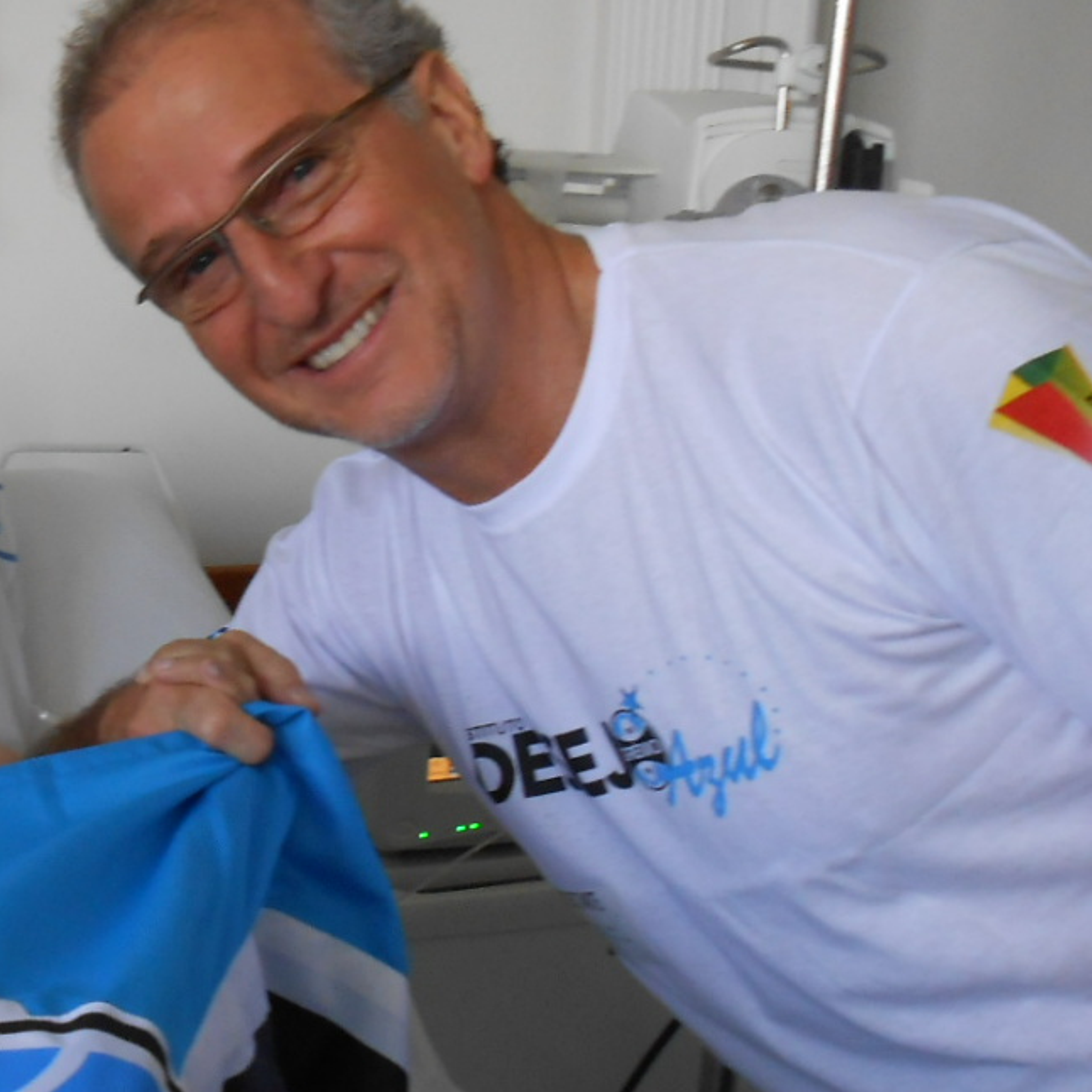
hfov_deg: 39.0
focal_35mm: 42
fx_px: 1499
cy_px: 500
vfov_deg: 40.0
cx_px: 281
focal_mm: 5.3
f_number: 3.8
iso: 200
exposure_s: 1/30
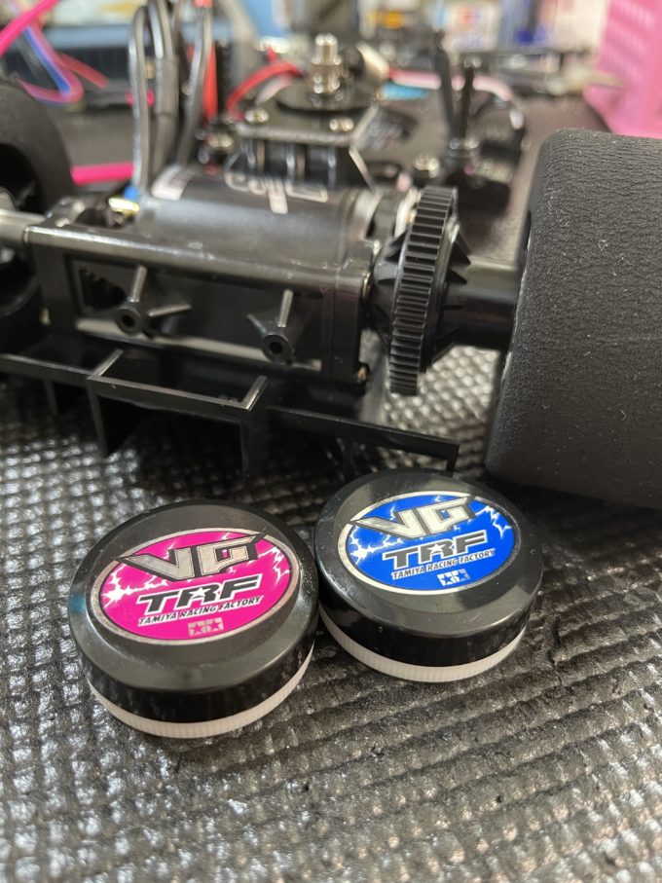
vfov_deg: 67.3
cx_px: 331
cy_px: 442
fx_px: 663
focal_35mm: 26
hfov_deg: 53.1
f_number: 1.6
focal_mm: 5.1
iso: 400
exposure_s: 1/50
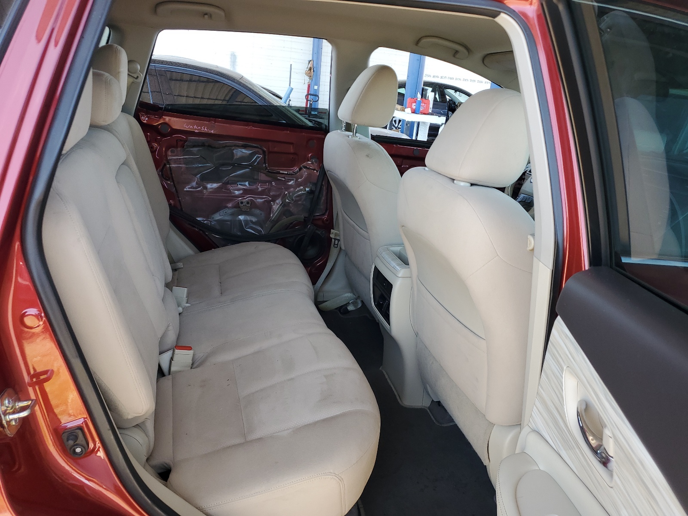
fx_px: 517
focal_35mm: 26
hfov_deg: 67.3
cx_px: 344
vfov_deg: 53.1
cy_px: 258
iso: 50
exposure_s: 1/143
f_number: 1.5
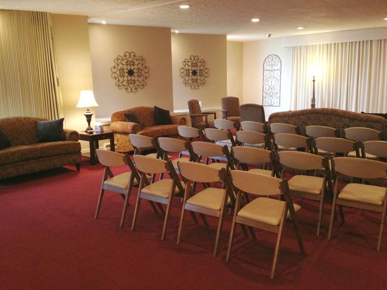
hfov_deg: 52.6
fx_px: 391
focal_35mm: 35
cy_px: 144
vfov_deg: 40.7
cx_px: 188
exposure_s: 1/20
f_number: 2.4
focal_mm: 4.13
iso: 160
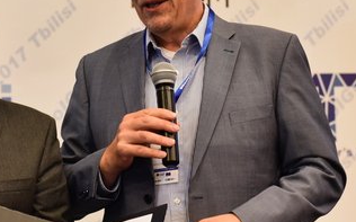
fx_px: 1251
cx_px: 110
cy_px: 78
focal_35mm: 129
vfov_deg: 10.1
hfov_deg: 16.2
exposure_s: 1/50
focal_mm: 50
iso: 1600
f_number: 3.5
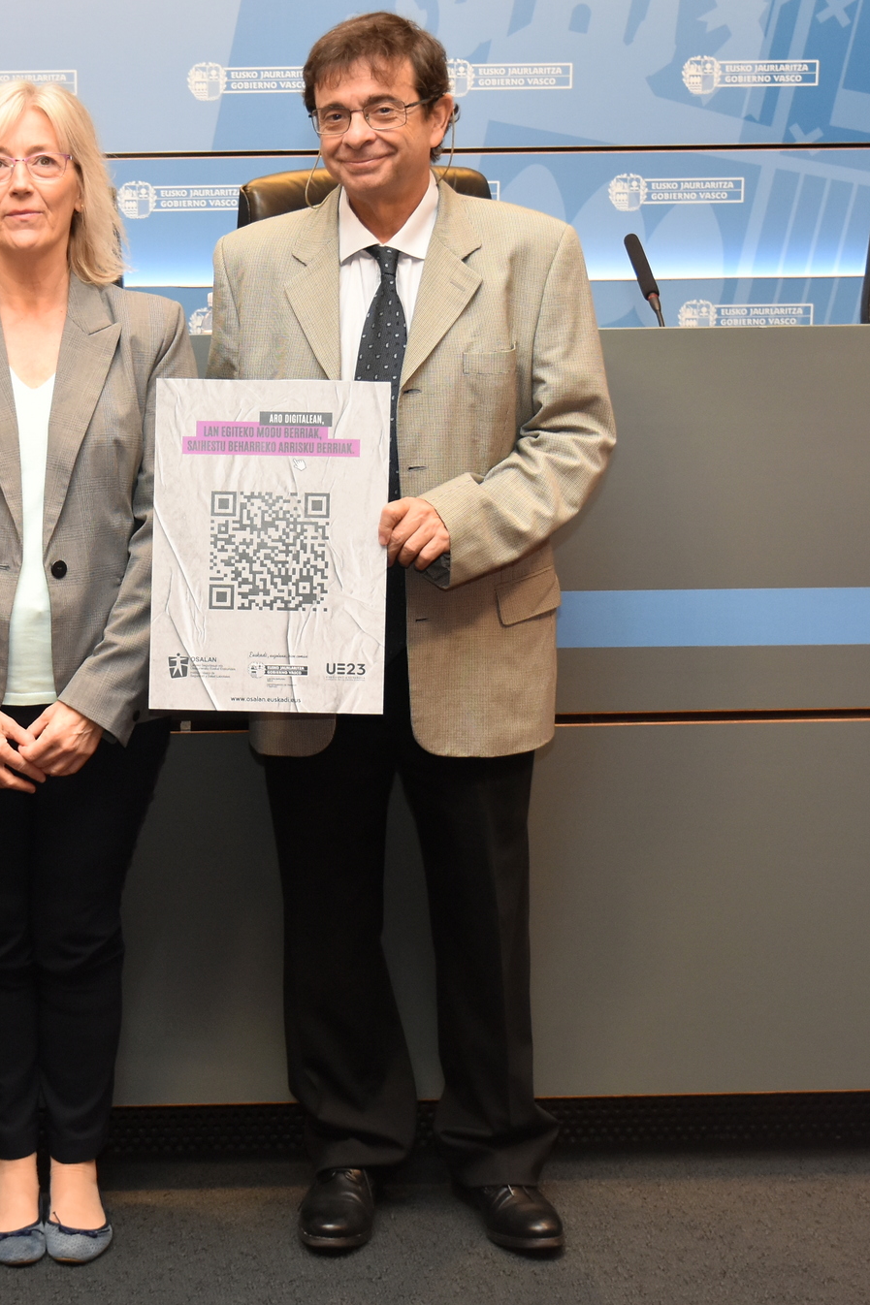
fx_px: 2566
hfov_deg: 18.7
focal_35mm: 71
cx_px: -8
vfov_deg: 28.5
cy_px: 645
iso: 800
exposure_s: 1/80
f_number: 3.2
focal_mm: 31
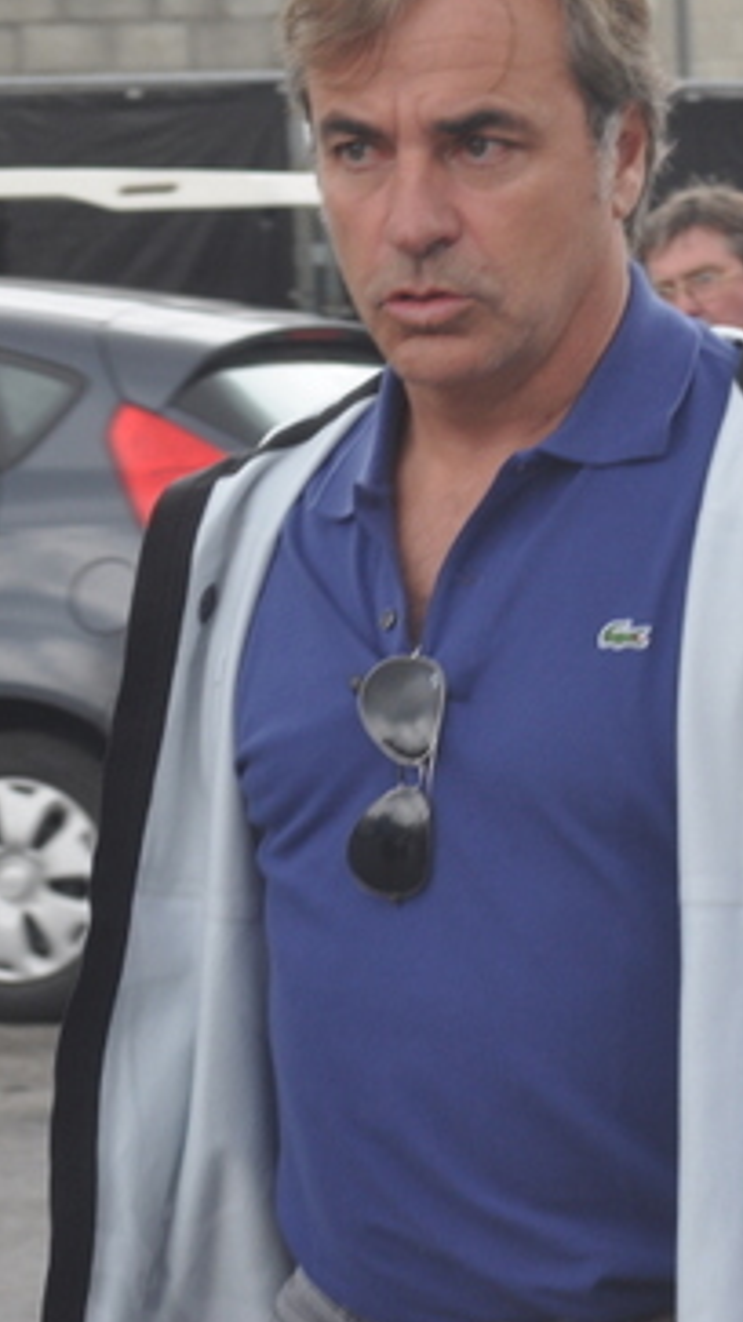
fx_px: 6064
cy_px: 623
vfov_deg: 12.4
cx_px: 1235
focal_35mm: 173
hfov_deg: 6.9
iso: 320
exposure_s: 1/80
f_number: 9
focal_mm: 50
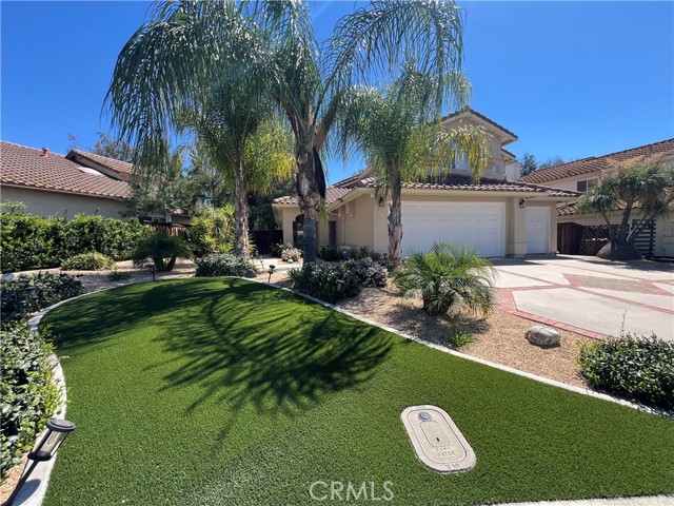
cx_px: 337
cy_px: 253
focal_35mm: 13
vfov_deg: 89.9
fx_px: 253
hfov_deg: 106.2
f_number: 1.8
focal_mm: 1.57
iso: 32
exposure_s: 1/622
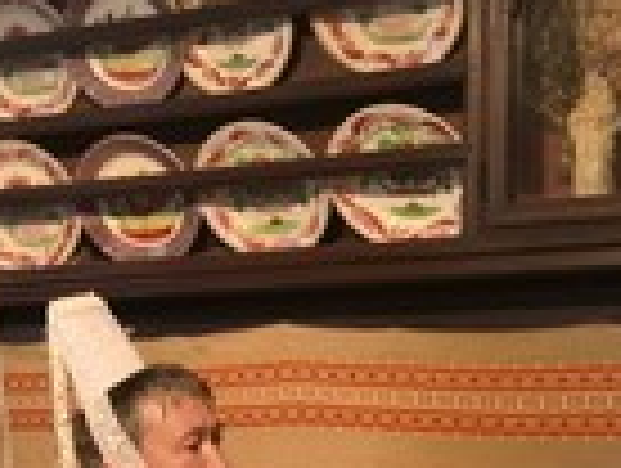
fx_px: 1995
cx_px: -220
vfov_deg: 13.1
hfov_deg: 16.6
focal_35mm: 111
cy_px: 536
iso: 800
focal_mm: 38
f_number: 5
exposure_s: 1/15
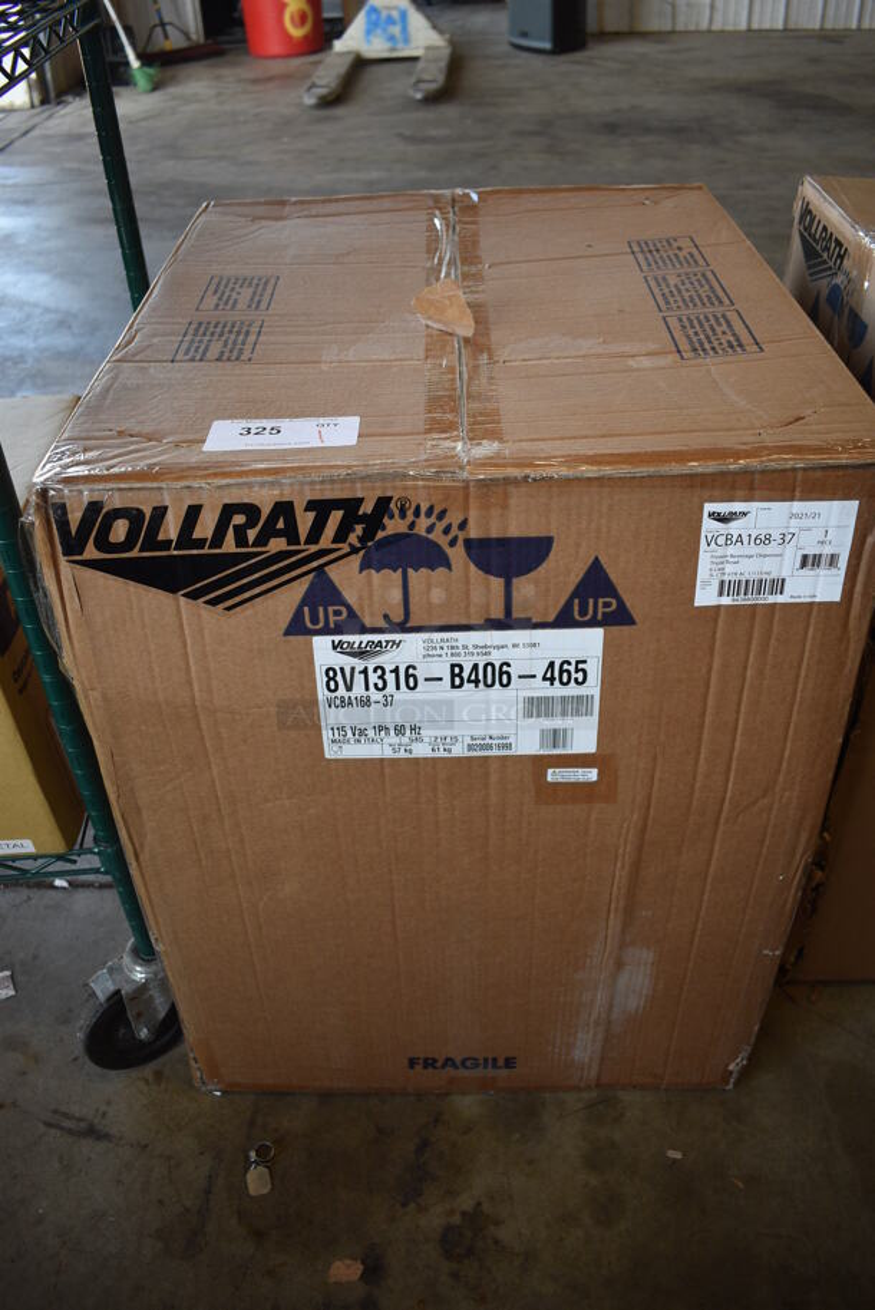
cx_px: 438
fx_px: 1092
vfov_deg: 61.9
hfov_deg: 43.7
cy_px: 655
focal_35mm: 30
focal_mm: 20
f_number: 3.5
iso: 500
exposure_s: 1/250
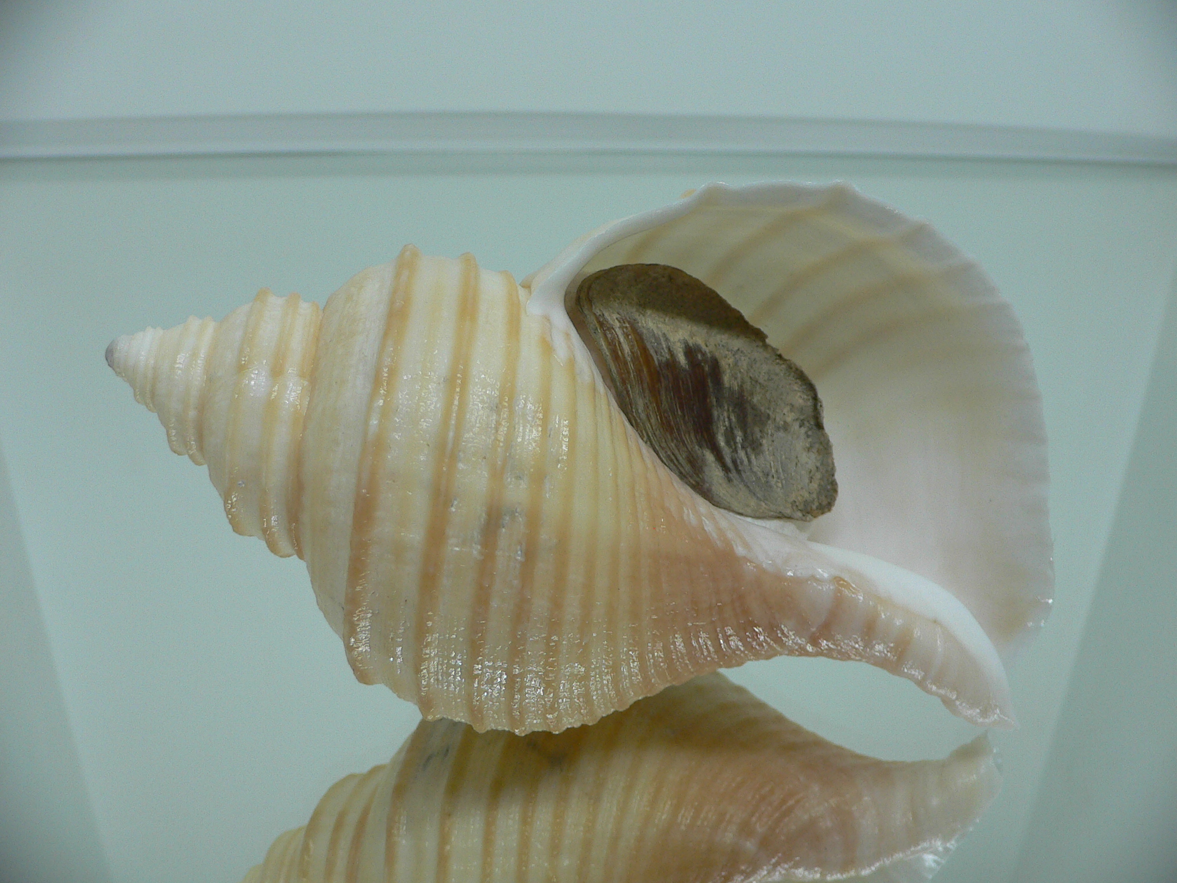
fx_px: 1190
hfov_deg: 52.6
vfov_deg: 40.7
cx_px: 588
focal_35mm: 35
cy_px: 442
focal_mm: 4.6
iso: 100
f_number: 2.8
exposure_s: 1/60
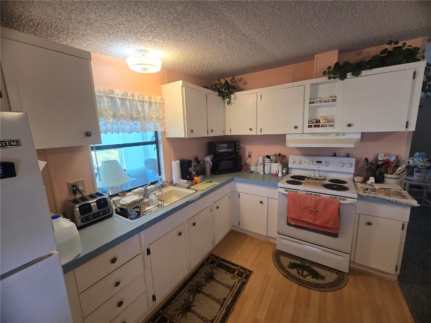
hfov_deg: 106.2
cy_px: 162
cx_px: 216
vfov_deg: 89.9
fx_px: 162
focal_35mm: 13
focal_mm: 2.2
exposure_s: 1/60
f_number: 2.2
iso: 125
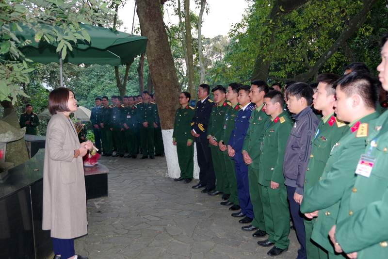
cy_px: 130
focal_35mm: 31
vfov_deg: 42.4
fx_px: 334
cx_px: 194
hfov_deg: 60.3
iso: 400
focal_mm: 21
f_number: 4
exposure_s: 1/50
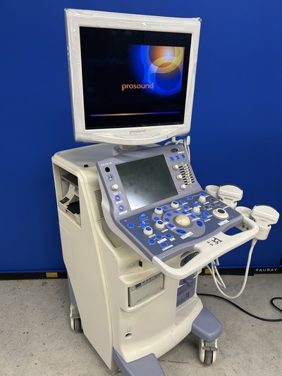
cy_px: 188
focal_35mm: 26
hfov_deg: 53.0
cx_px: 141
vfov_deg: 67.3
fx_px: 283
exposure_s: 1/120
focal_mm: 5.7
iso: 100
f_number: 1.5
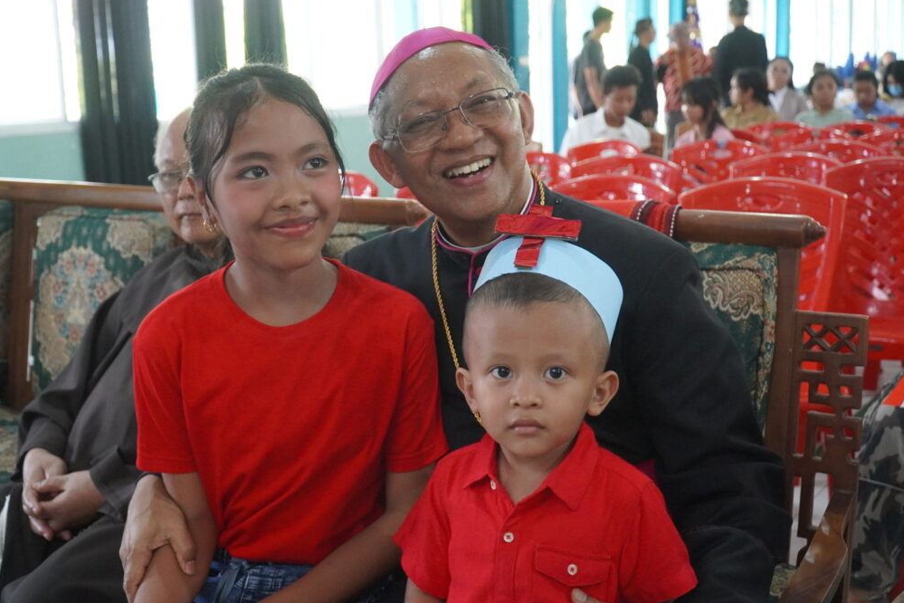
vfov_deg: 33.4
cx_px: 453
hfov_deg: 48.5
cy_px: 304
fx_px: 1004
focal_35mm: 40
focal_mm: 26
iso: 4000
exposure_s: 1/160
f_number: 4
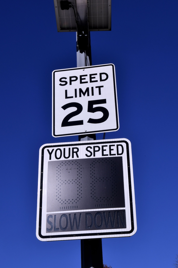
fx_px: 497
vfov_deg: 30.1
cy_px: 134
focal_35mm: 67
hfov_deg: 20.3
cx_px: 89
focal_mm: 45
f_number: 20
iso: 400
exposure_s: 1/200
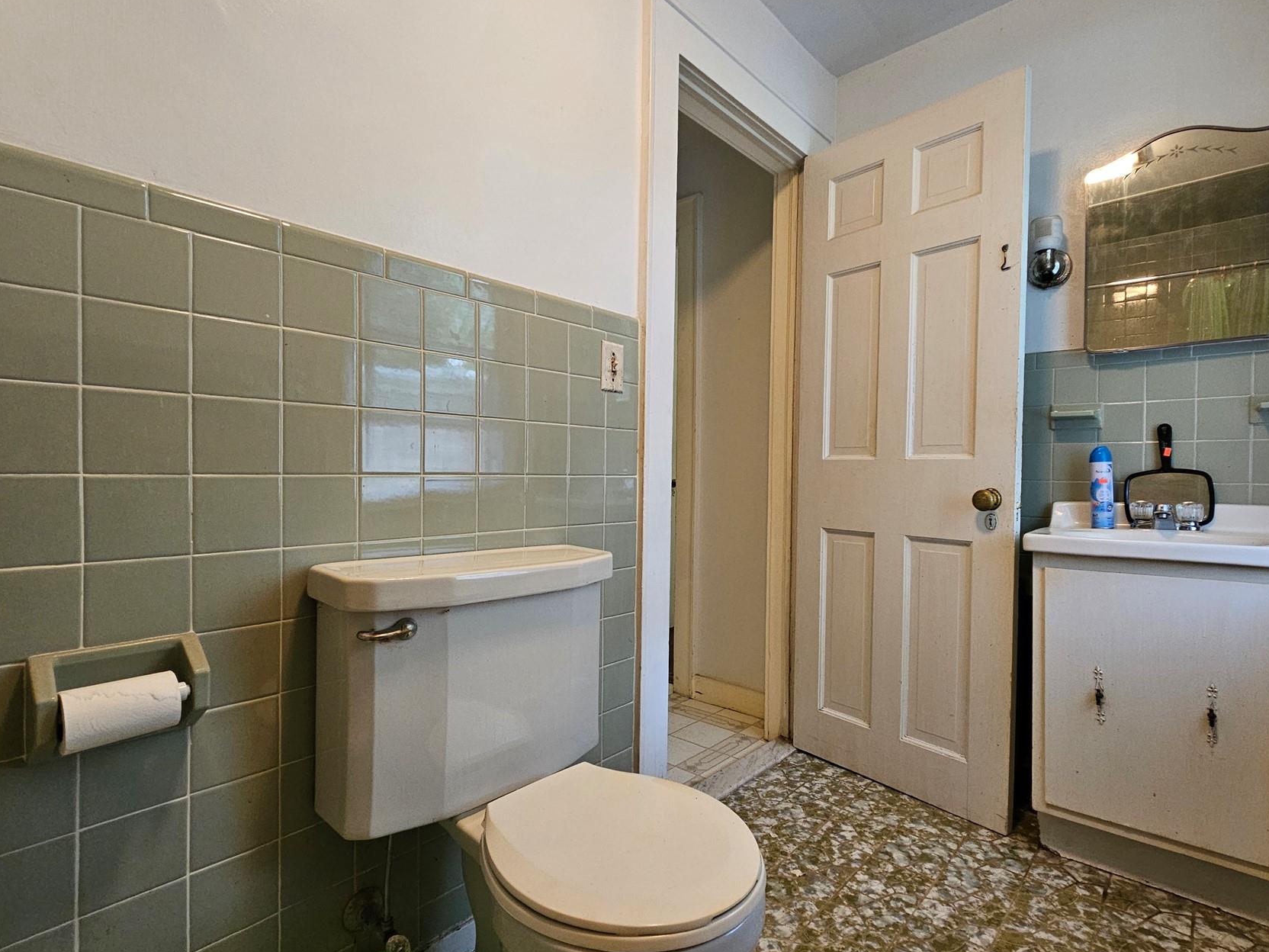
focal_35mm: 16
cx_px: 692
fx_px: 587
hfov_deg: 94.2
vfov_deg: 78.1
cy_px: 478
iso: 320
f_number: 2.2
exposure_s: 1/30
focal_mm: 2.2
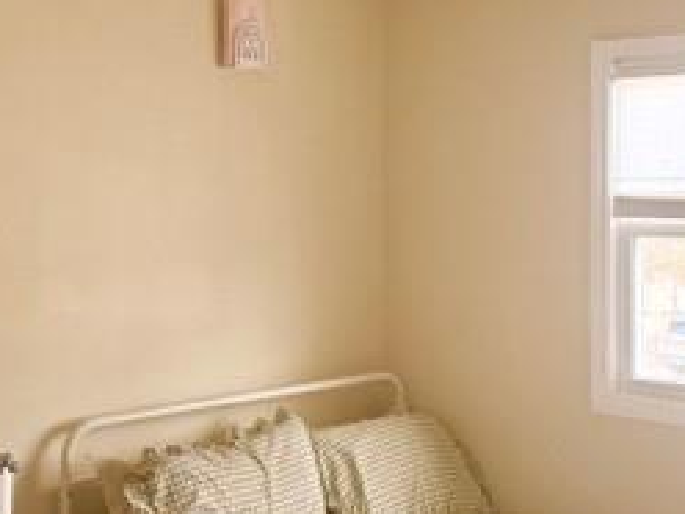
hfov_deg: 31.2
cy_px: 196
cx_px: 367
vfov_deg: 23.6
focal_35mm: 62
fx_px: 1227
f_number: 1.78
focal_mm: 6.76
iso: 200
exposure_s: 1/228
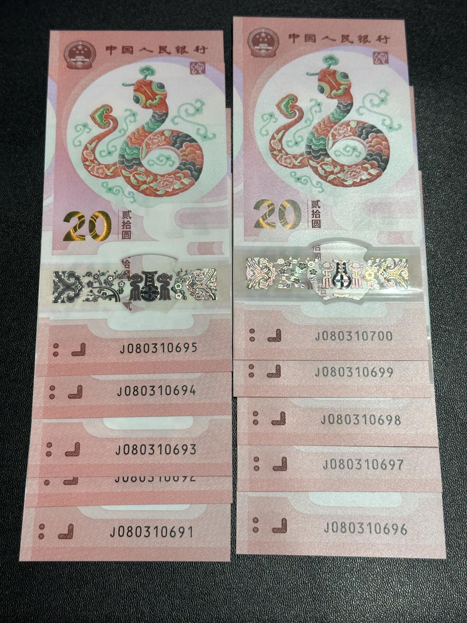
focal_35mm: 48
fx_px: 863
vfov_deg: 39.7
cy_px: 312
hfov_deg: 30.3
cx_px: 234
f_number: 1.78
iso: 64
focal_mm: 6.86
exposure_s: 1/50
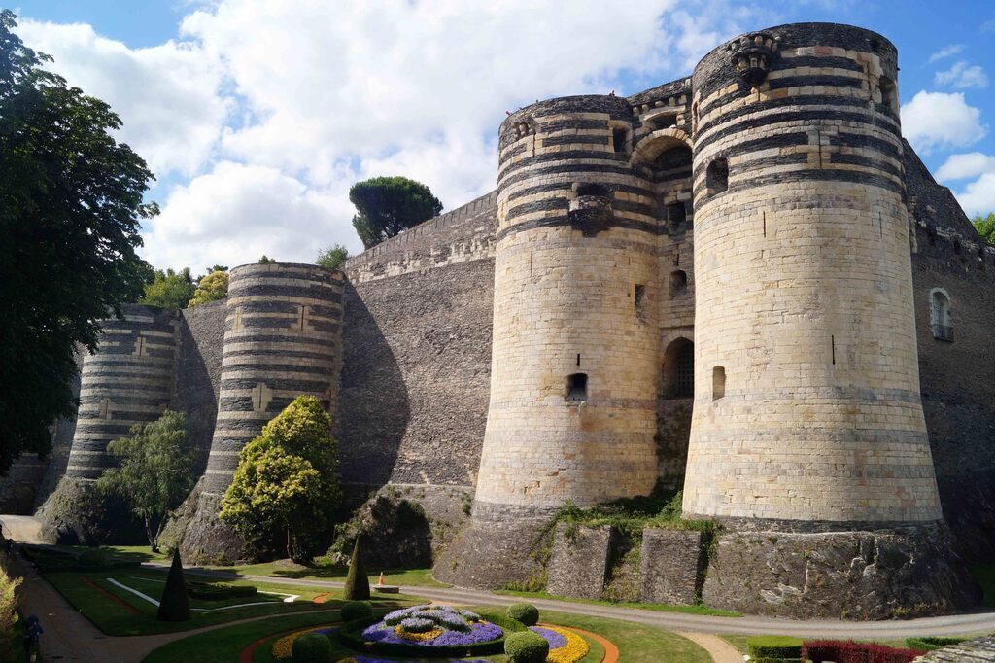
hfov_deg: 67.4
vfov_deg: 47.9
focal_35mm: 27
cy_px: 332
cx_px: 498
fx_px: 746
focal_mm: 18
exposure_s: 1/160
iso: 100
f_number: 10
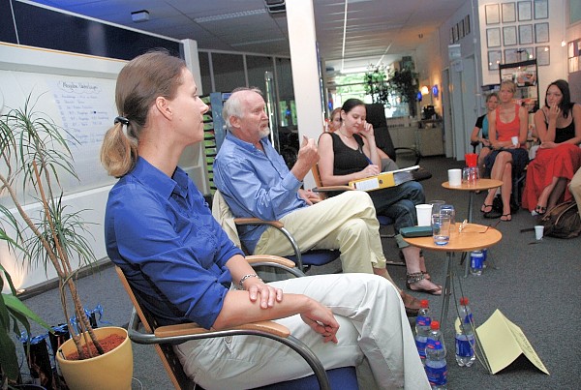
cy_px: 195
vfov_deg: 48.1
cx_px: 290
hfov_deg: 67.3
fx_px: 437
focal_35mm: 27
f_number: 4
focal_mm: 18
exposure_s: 1/60
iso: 200
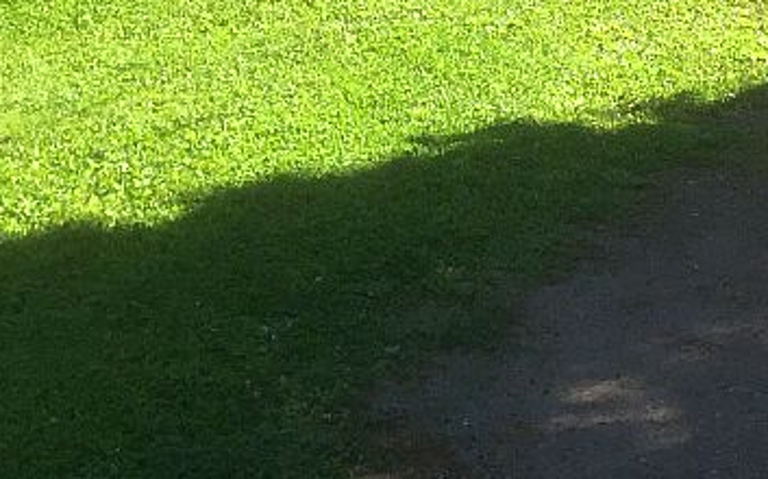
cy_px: -515
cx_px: 437
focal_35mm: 93
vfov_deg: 12.2
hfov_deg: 22.3
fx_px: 1945
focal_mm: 4.15
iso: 32
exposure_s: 1/942
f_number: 2.2
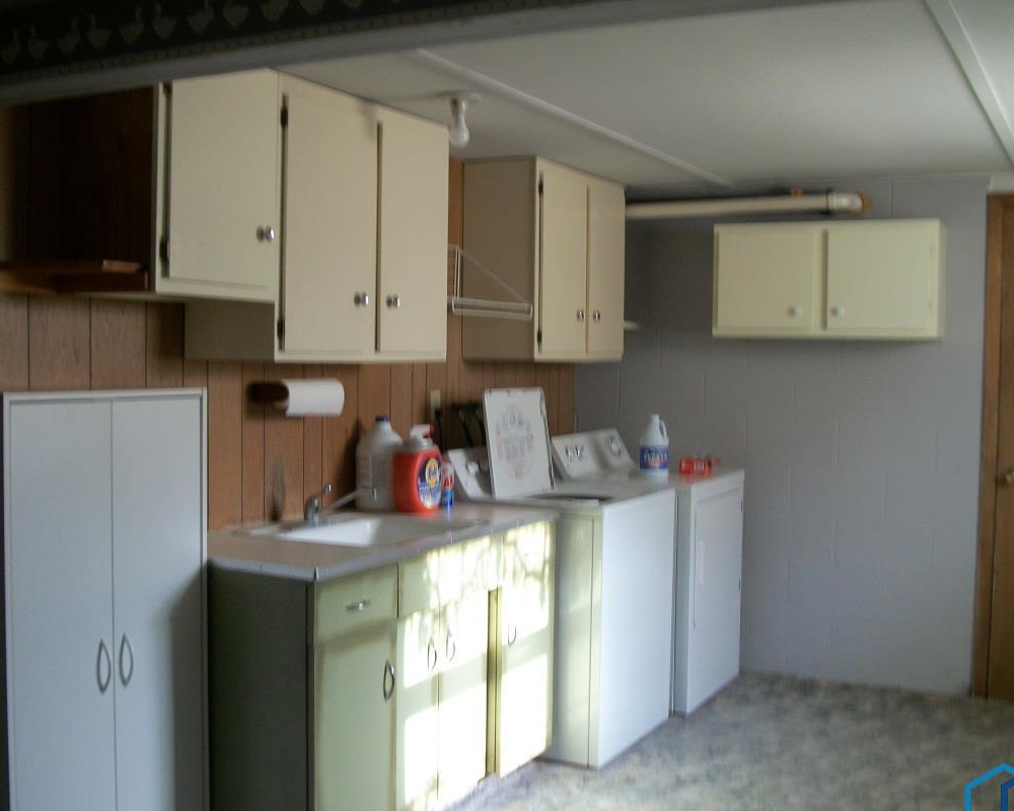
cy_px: 430
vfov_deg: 37.3
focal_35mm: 40
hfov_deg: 45.7
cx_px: 458
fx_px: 1200
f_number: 2.9
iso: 80
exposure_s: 1/40
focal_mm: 5.7
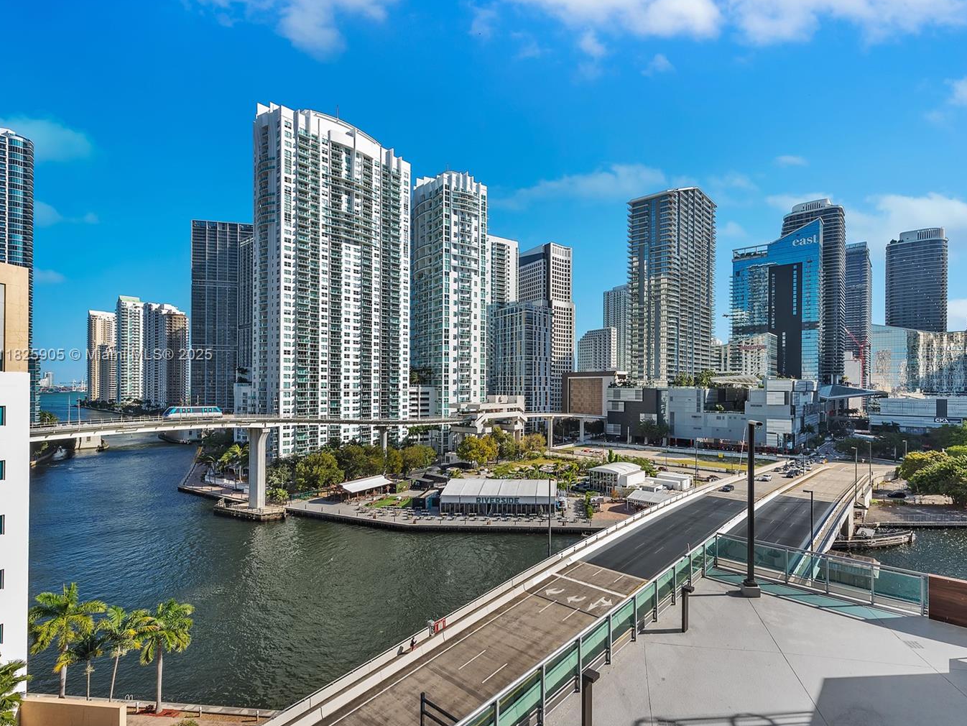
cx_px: 557
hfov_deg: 93.8
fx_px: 447
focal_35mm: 16
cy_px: 356
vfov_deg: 78.1
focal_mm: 14
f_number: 10
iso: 250
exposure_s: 1/200
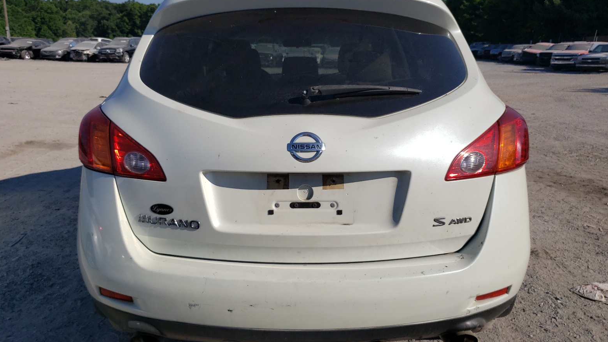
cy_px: 160
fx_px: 468
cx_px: 302
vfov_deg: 40.2
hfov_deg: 66.1
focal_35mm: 29
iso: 50
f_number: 1.5
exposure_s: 1/10000
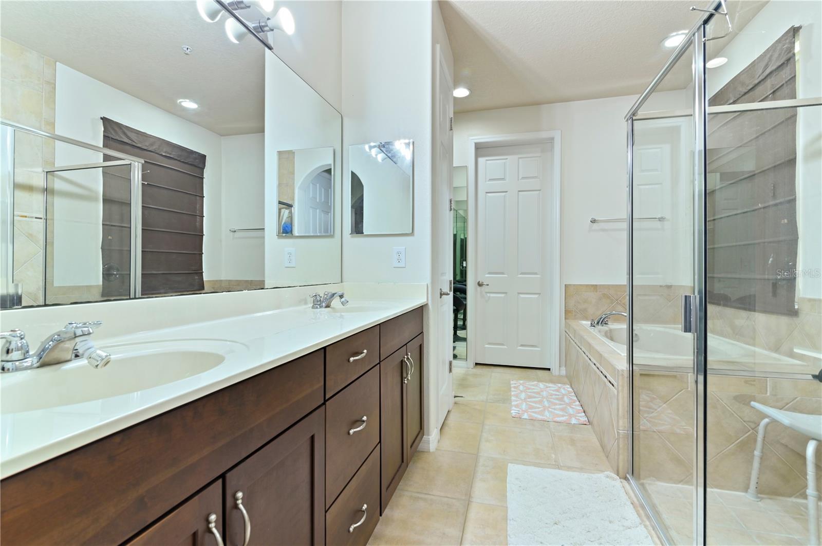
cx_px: 411
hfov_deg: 96.8
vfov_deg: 73.6
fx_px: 365
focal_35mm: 16
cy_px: 273
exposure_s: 1/1.25
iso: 100
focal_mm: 16
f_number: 8
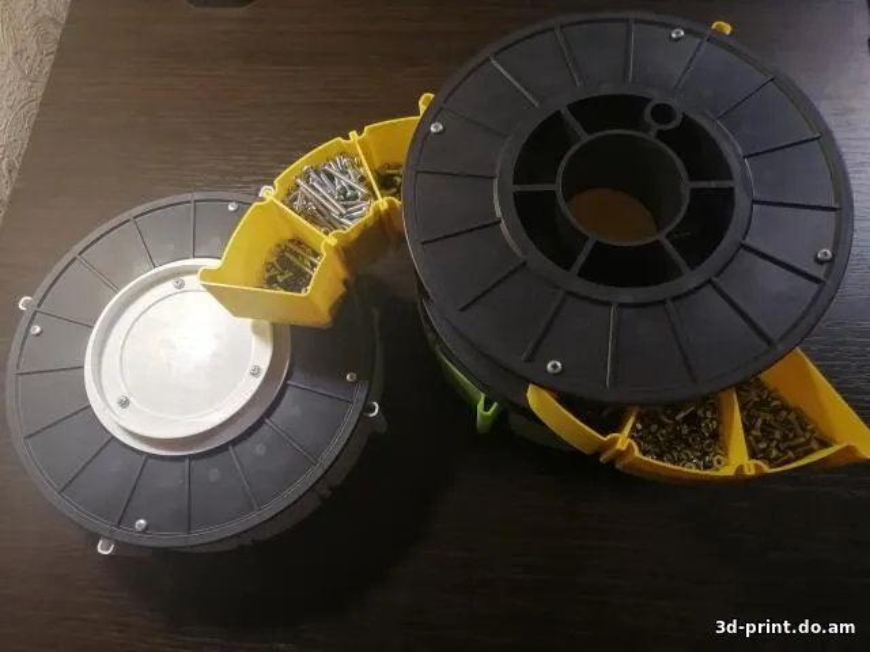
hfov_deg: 65.3
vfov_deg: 51.4
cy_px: 326
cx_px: 435
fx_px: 679
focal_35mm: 27
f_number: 1.8
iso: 125
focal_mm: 3.62
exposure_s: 1/100
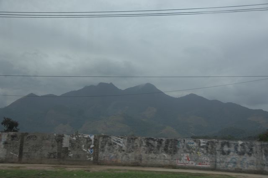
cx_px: 134
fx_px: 379
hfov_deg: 38.9
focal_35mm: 51
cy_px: 89
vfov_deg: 26.4
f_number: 4.2
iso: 200
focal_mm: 34
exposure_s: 1/400
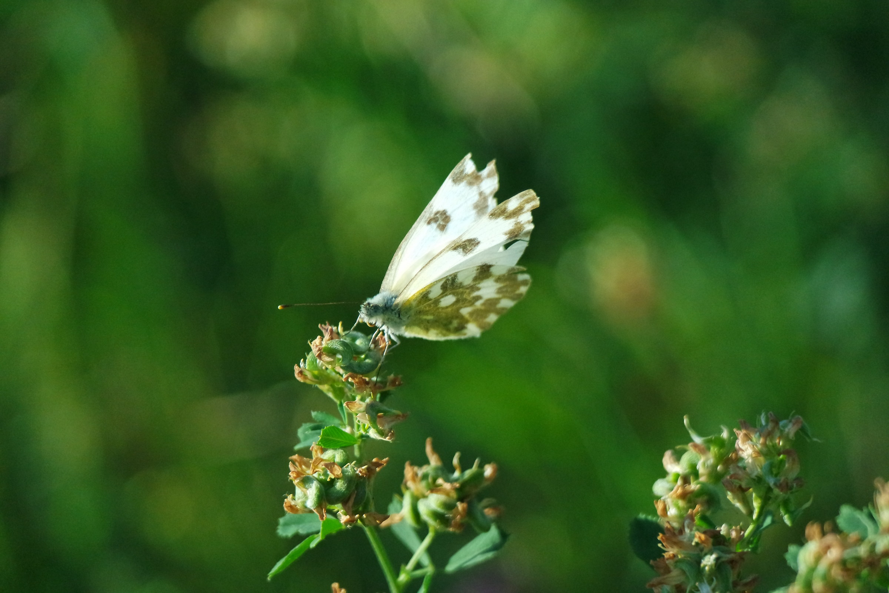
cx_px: 444
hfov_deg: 6.7
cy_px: 296
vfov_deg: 4.5
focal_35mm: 308
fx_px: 7605
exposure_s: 1/1600
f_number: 5.6
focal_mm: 200
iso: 2500
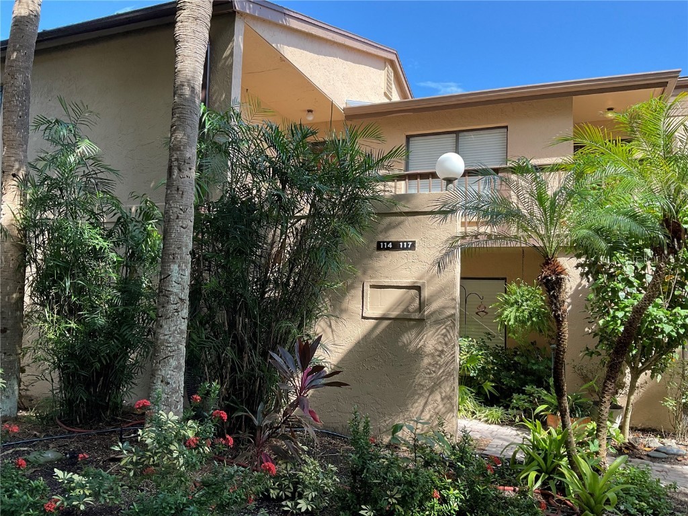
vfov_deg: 48.2
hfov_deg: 61.7
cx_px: 344
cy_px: 258
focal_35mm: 29
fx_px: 576
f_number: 1.8
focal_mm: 3
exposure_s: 1/286
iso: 16
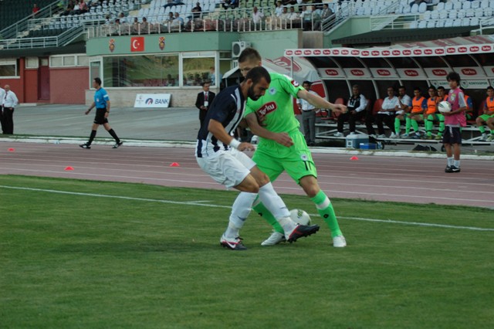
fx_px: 1605
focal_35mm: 117
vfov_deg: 11.7
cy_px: 164
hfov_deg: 17.5
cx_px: 247
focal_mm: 78
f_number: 5
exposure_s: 1/320
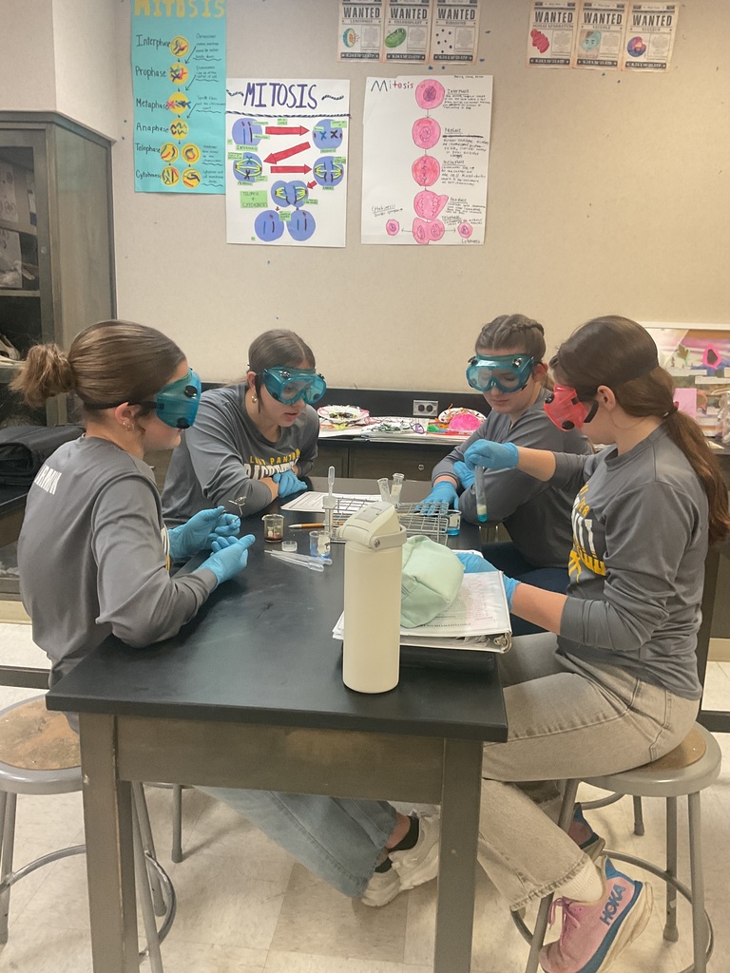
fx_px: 815
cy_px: 486
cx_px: 365
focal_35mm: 29
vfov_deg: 61.7
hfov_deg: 48.2
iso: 100
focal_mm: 3
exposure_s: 1/60
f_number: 1.8
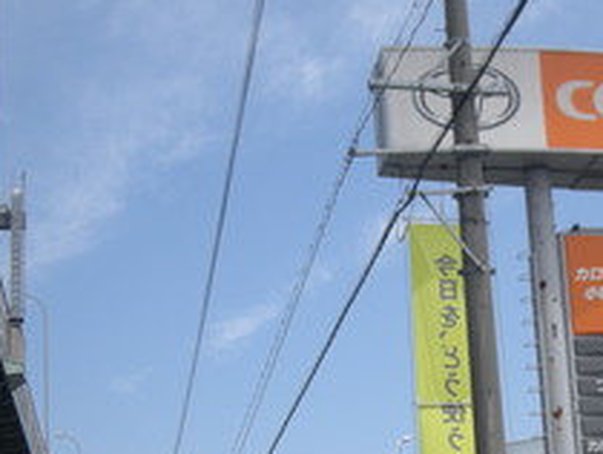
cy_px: 417
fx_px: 1395
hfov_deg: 24.0
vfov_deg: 18.1
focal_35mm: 80
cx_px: 474
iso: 64
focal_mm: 5.7
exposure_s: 1/330
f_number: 5.7
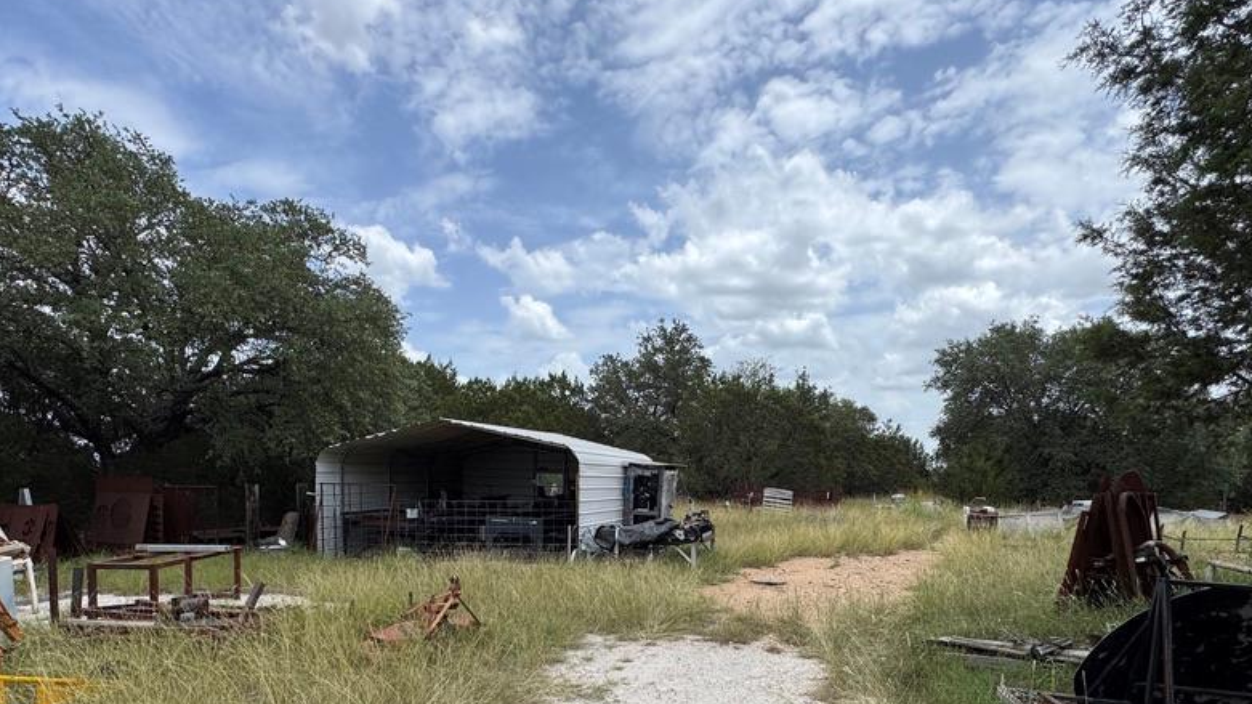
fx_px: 664
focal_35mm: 20
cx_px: 588
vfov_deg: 53.6
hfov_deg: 86.5
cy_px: 518
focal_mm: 2.22
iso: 50
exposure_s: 1/1976
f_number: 2.2
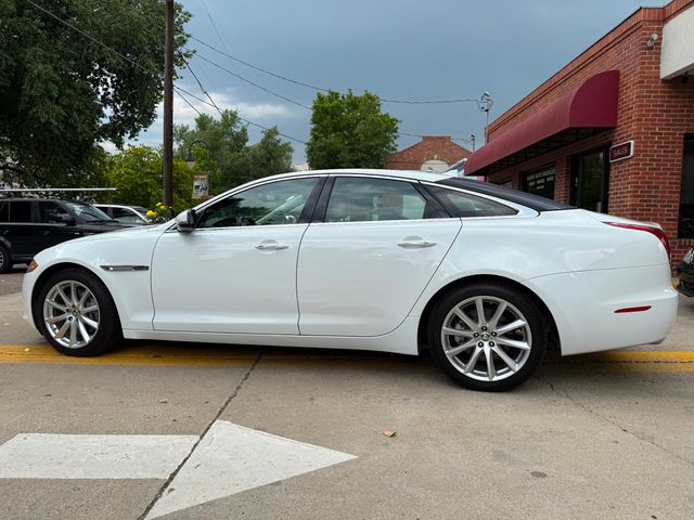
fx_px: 481
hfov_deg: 71.6
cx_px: 347
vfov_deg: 56.8
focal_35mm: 24
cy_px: 260
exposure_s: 1/1653
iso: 80
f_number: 1.78
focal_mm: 6.76
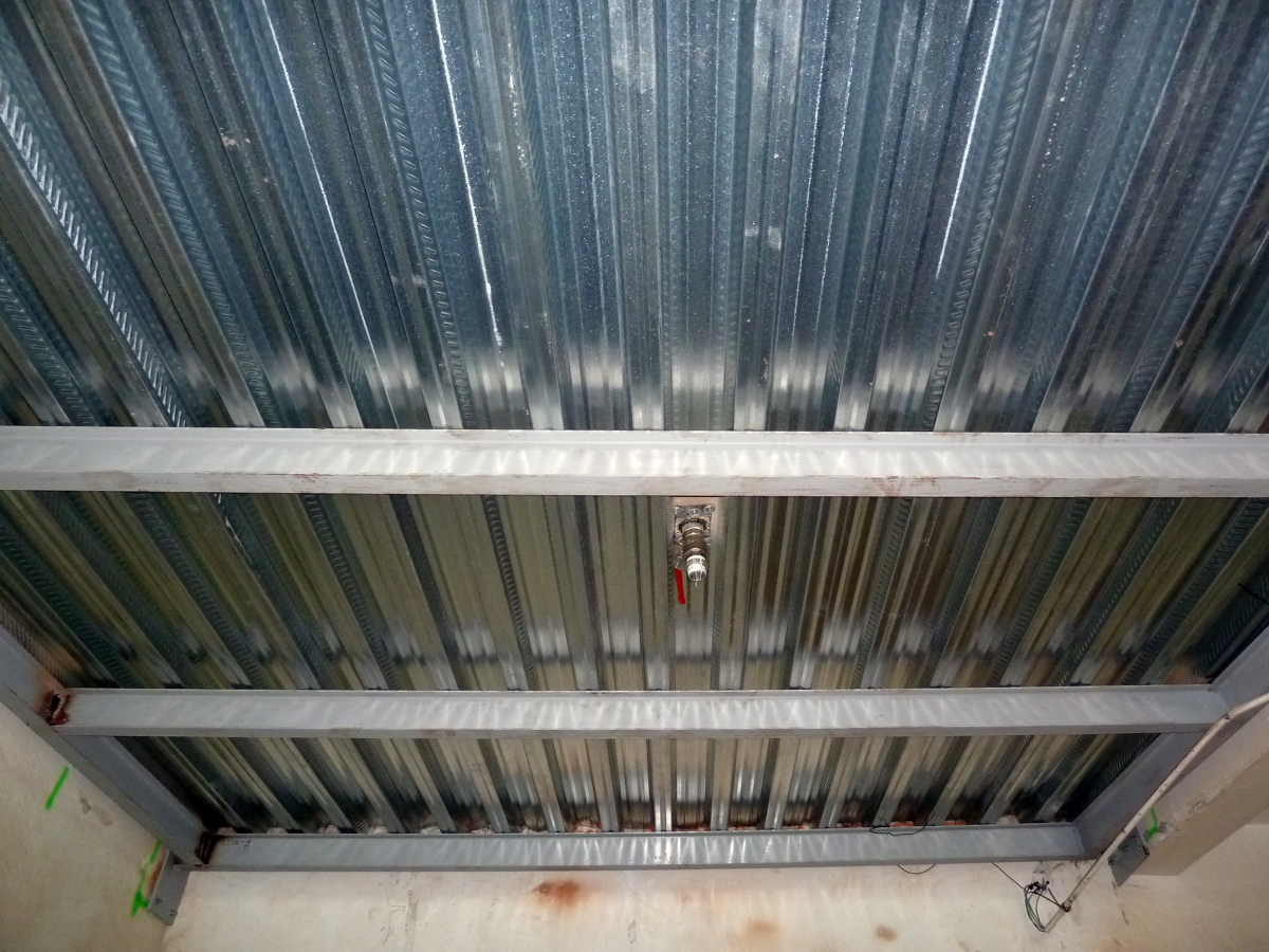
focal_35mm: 25
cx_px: 634
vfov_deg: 54.9
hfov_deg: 69.4
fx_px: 916
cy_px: 476
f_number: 3.3
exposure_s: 1/10
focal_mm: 4.1
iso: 250
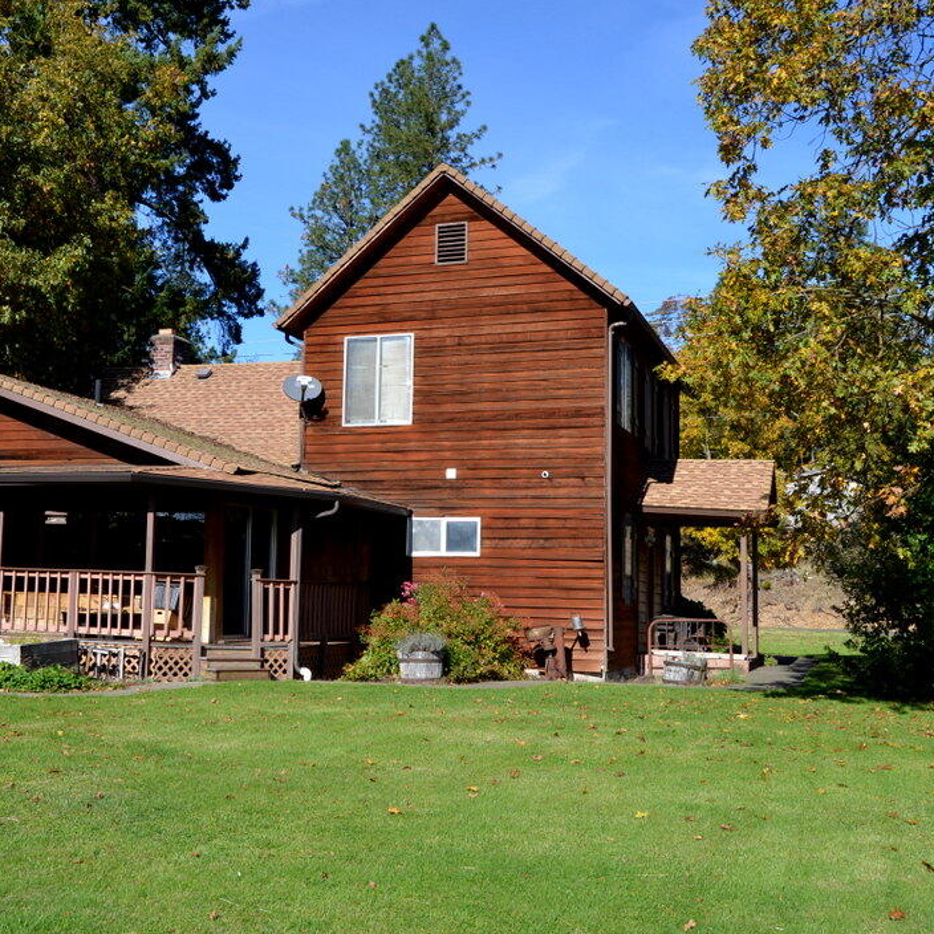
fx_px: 1313
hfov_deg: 38.8
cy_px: 458
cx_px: 326
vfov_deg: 39.2
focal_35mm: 43
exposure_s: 1/200
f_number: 7.1
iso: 100
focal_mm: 22
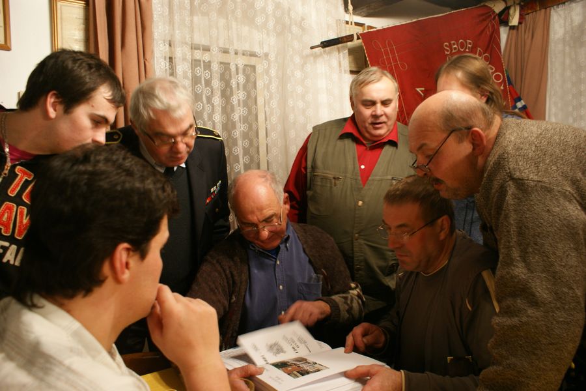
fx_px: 439
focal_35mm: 27
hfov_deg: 67.4
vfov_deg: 47.9
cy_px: 196
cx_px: 293
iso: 400
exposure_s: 1/5
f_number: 3.5
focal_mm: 18
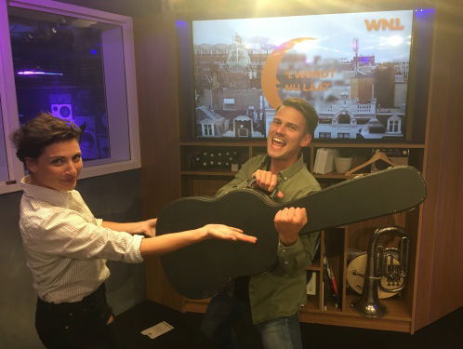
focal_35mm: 29
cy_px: 174
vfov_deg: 48.3
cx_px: 232
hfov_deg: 61.6
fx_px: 388
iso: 200
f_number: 2.2
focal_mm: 4.15
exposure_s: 1/33
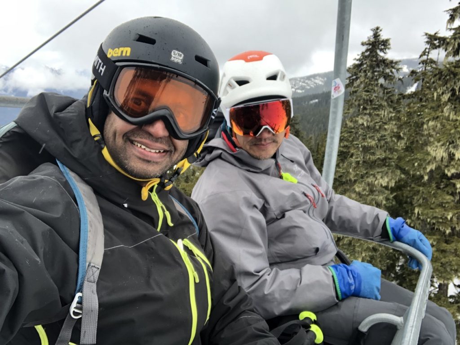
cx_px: 230
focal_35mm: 32
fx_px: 425
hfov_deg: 56.8
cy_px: 172
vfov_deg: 44.2
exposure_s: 1/120
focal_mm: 2.87
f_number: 2.2
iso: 20
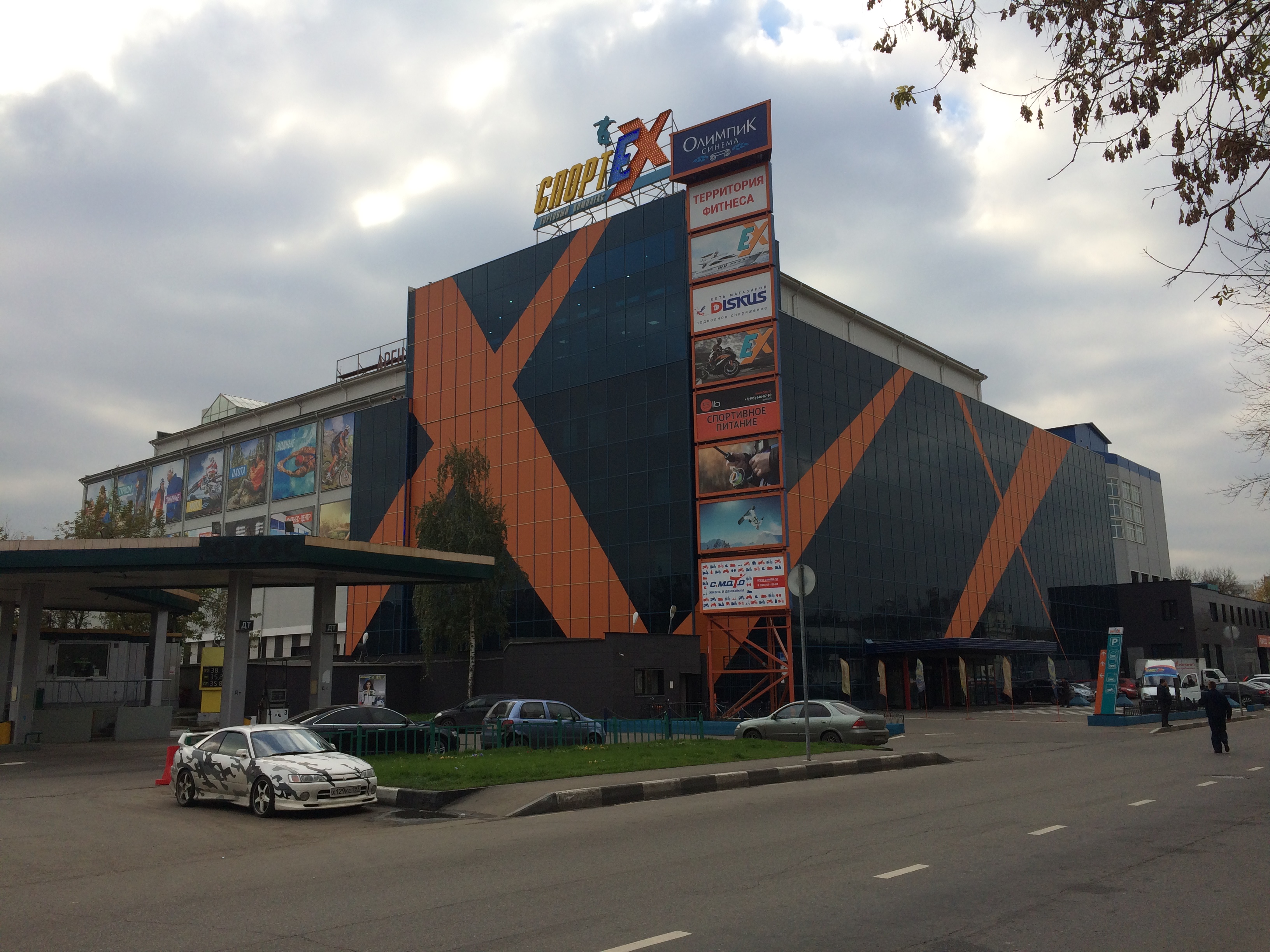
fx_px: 1064
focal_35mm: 29
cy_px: 476
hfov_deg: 61.7
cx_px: 635
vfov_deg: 48.2
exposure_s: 1/1414
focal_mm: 4.15
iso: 32
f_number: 2.2
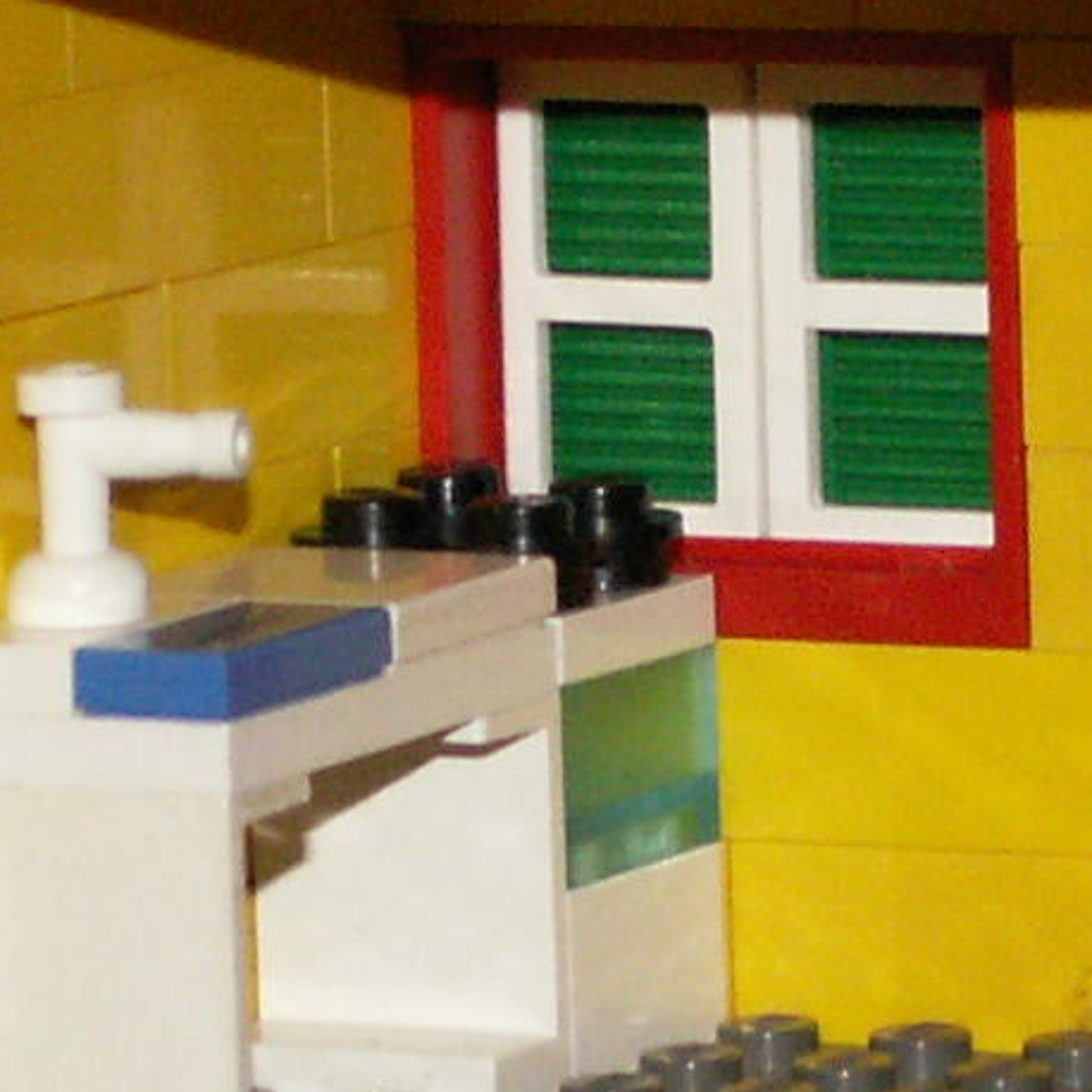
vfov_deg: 4.9
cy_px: 637
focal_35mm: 359
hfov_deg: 4.9
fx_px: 12813
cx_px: 315
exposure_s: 1/40
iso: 160
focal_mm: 10.98
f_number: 3.2
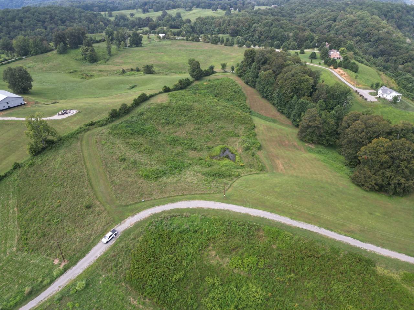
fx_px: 287
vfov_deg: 56.8
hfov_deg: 71.6
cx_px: 207
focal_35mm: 24
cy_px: 155
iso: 100
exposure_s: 1/1000
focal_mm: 6.72
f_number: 1.7
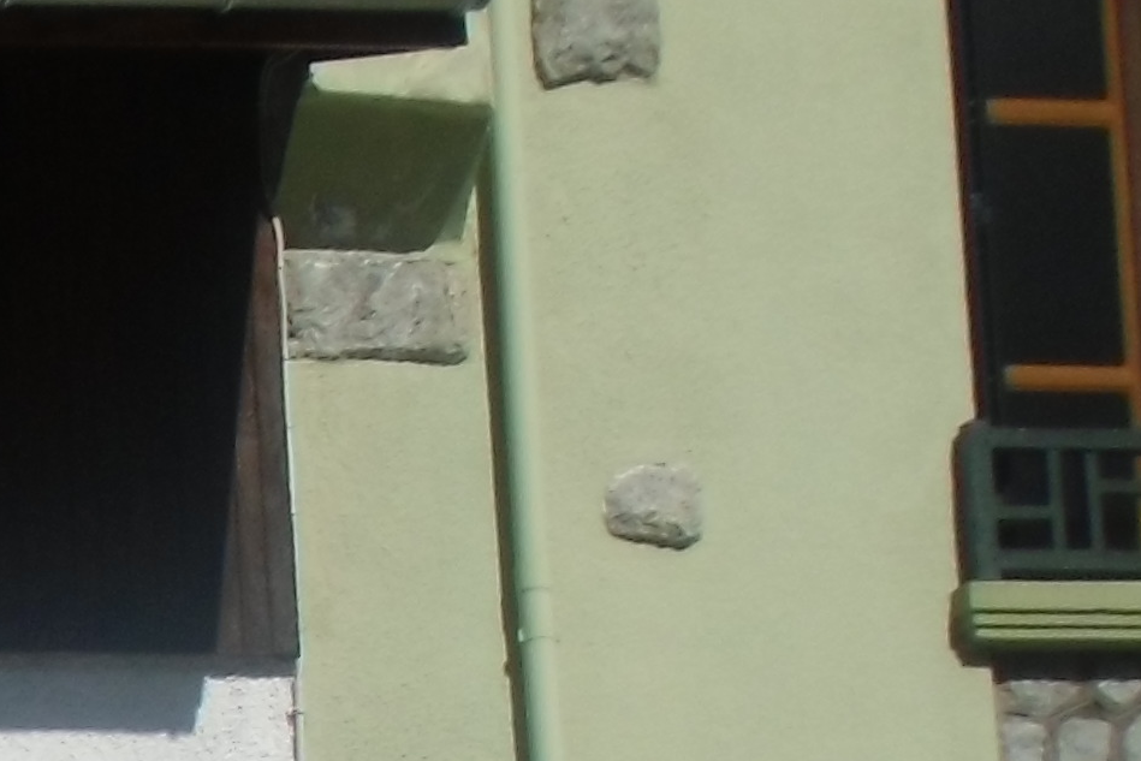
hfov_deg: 12.4
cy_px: 1700
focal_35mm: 142
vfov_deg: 8.9
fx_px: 4501
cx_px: -1306
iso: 64
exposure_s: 1/1250
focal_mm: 5.36
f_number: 3.5
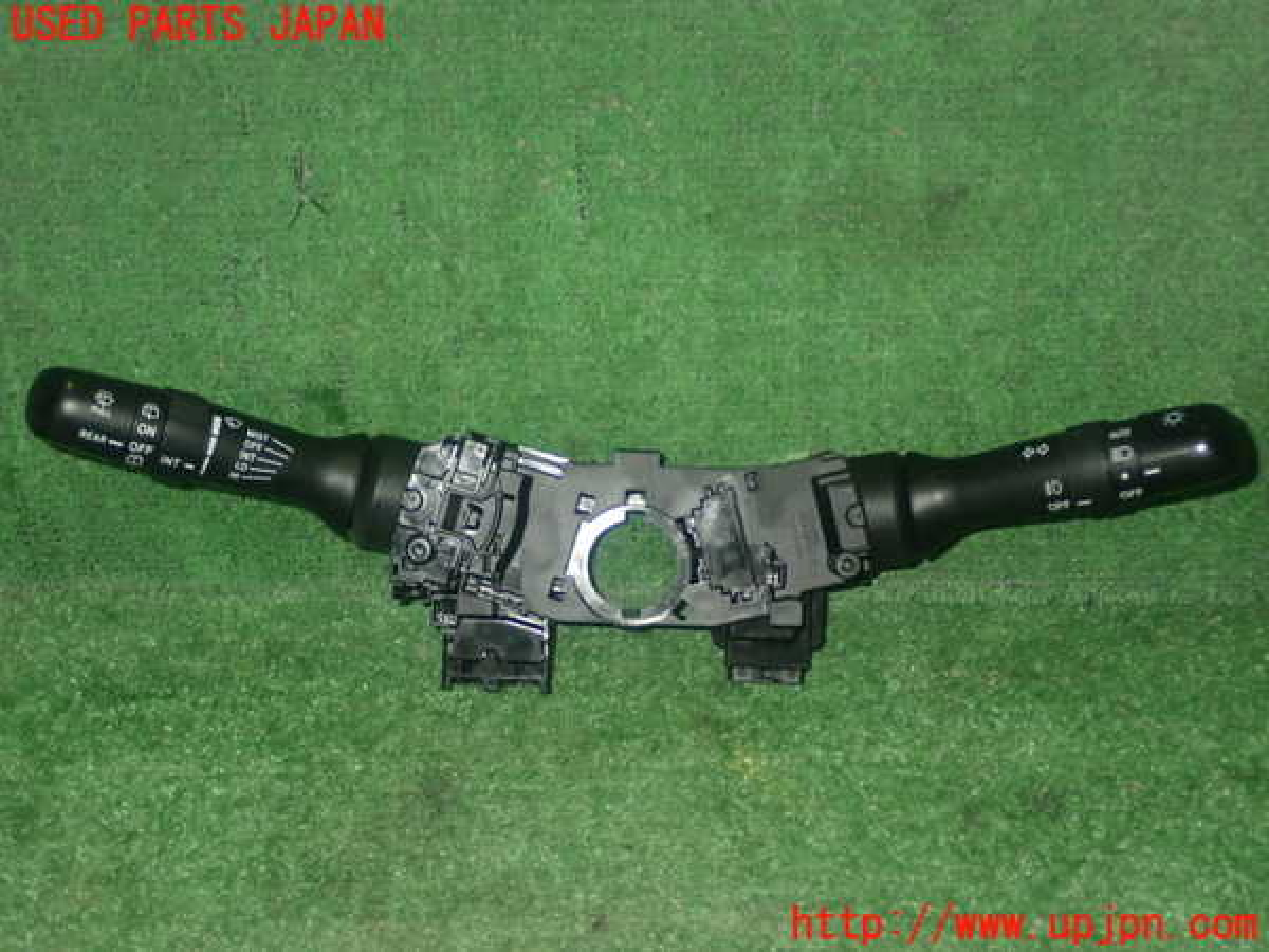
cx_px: 634
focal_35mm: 50
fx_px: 1833
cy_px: 476
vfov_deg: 29.1
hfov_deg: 38.2
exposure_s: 1/50
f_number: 9
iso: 1000
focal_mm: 9.01
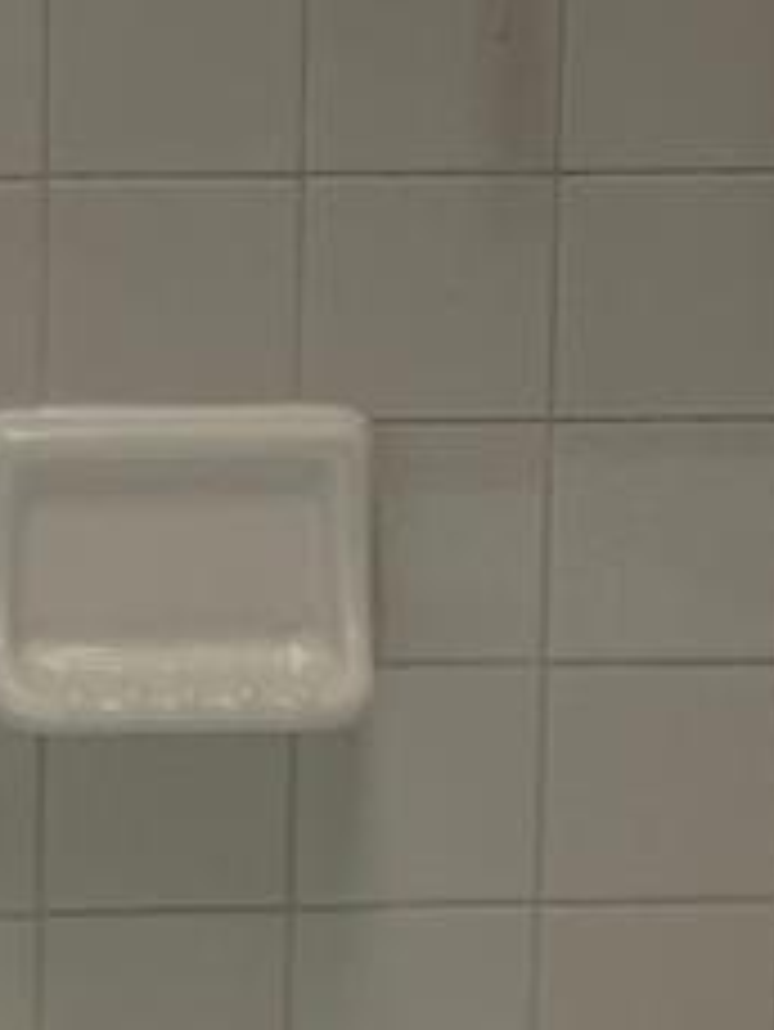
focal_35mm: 136
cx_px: -14
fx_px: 4051
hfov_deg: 10.8
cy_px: 99
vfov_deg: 14.4
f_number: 1.5
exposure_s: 1/120
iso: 64
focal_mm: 5.7
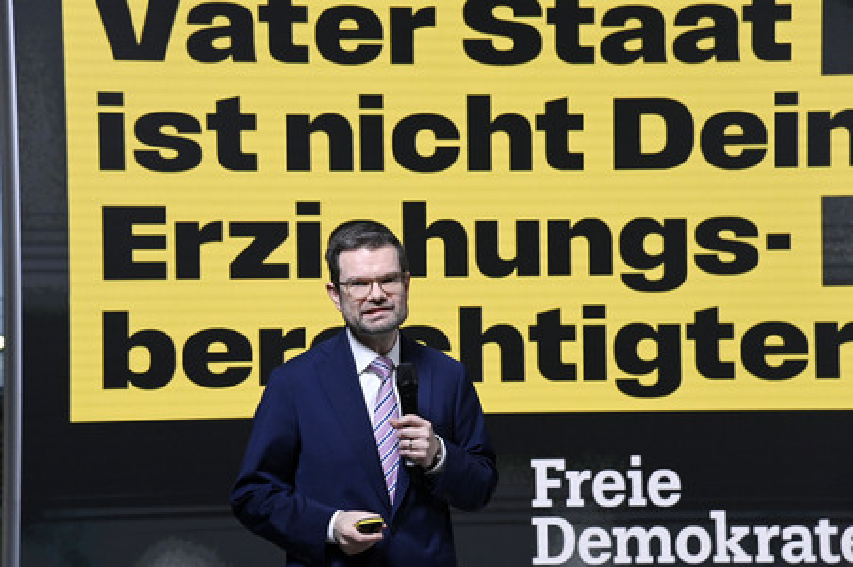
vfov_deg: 11.4
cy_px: 284
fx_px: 2841
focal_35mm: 120
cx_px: 426
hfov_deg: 17.1
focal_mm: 120
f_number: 6.3
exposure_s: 1/400
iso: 4000
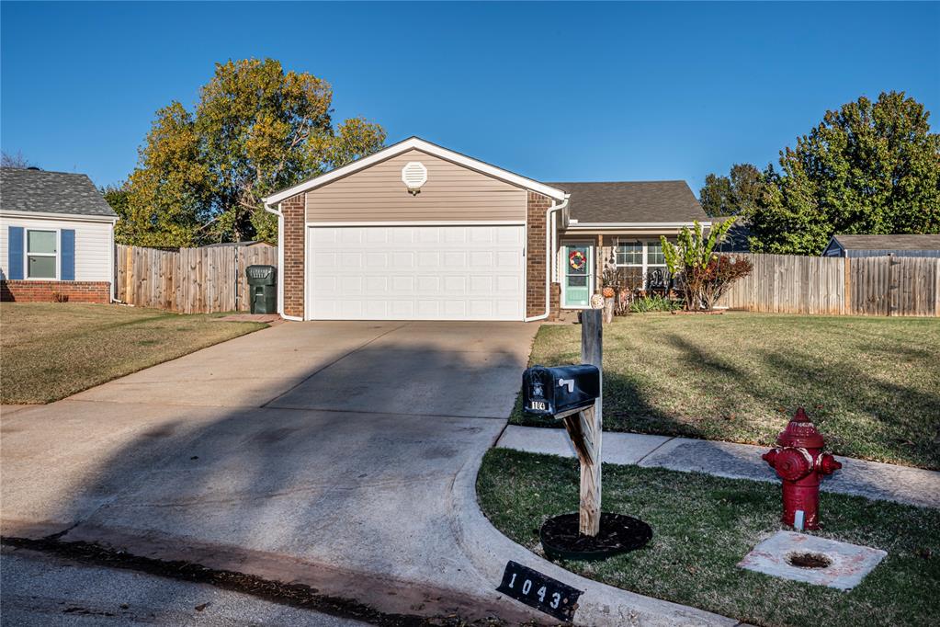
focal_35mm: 30
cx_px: 470
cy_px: 314
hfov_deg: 61.9
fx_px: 783
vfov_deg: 43.6
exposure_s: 1/125
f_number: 18
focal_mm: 30
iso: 100
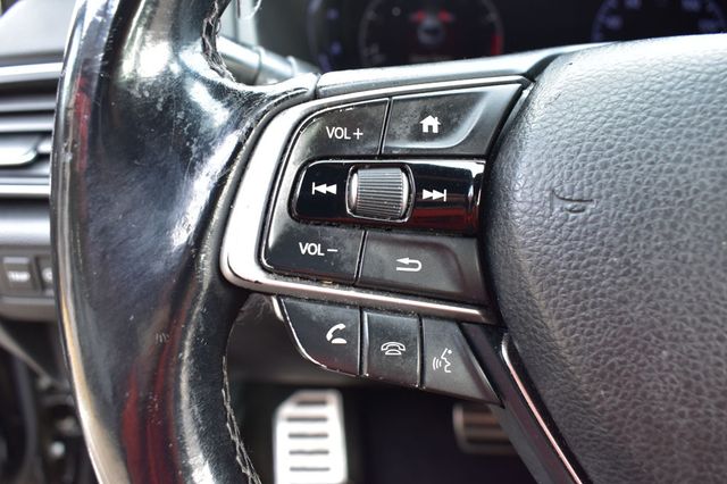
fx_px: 636
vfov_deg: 41.7
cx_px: 364
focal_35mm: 32
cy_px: 242
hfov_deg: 59.5
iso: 400
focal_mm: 21
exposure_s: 1/25
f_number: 7.1
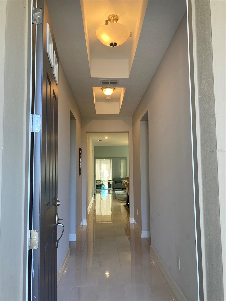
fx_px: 244
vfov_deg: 63.4
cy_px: 150
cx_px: 113
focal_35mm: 28
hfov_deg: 49.7
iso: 64
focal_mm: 3.99
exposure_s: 1/120
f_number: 1.8
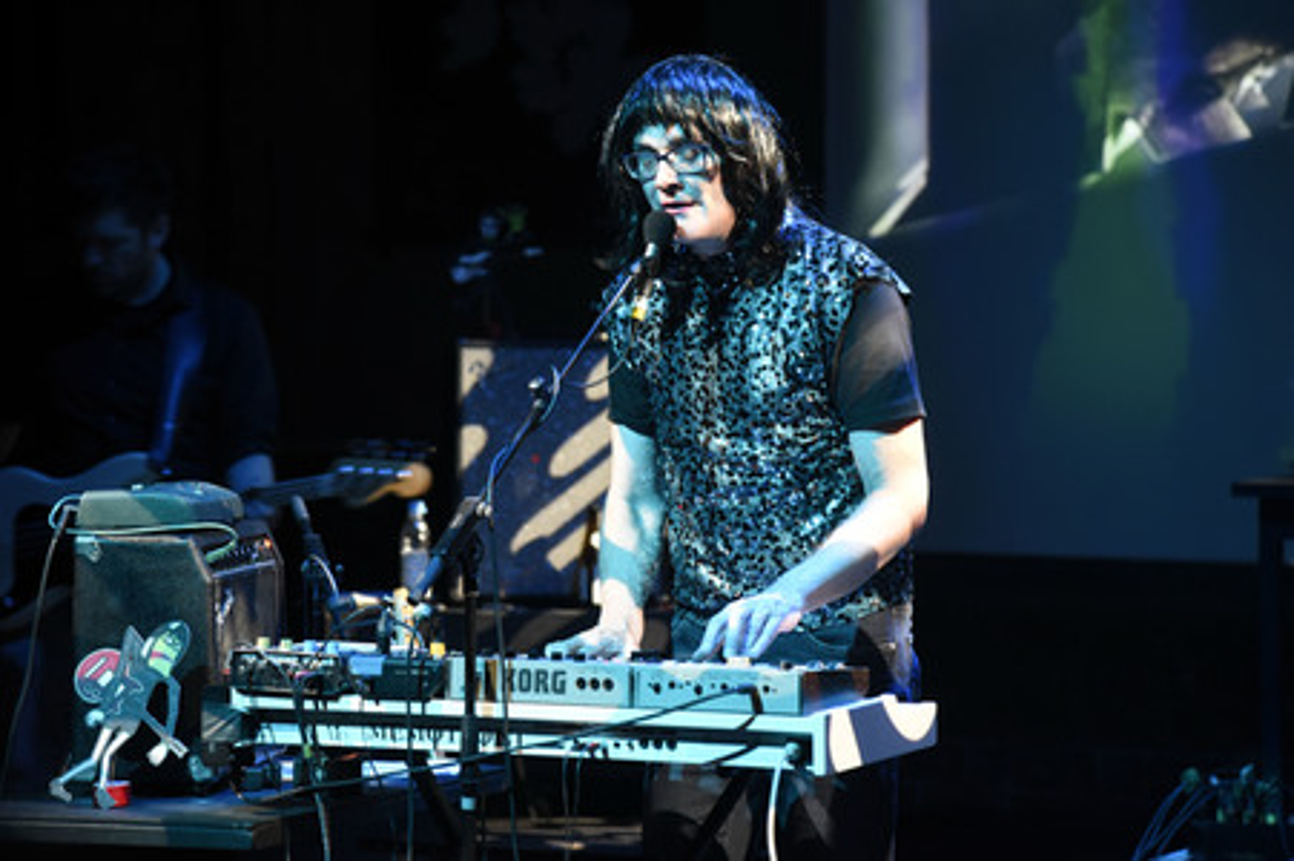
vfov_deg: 11.4
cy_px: 430
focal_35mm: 120
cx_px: 647
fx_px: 4310
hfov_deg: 17.1
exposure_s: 1/50
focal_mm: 120
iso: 3200
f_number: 4
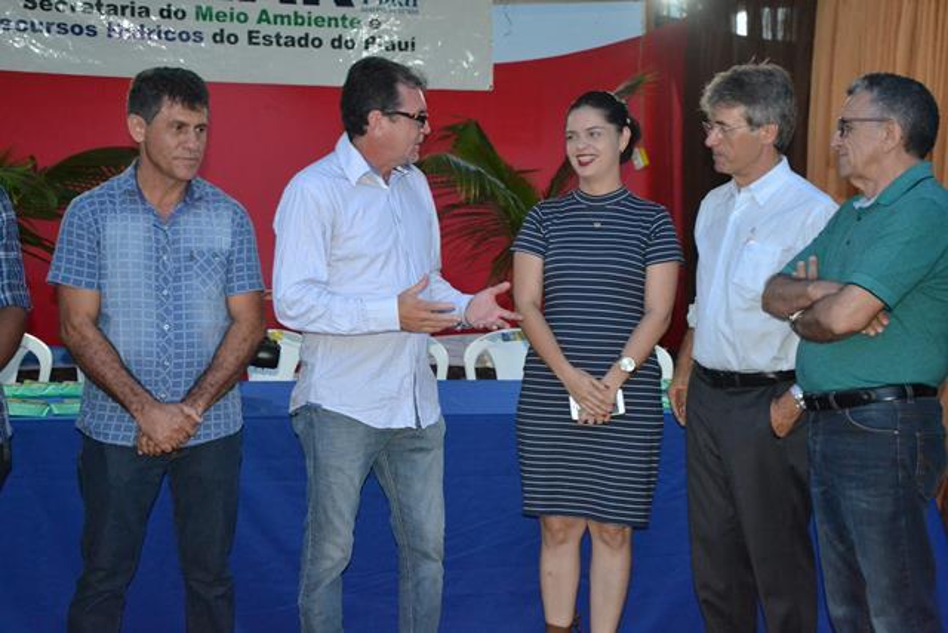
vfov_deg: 22.6
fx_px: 1580
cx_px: 474
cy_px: 316
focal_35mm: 60
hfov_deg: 33.4
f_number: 4.5
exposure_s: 1/60
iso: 3200
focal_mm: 40
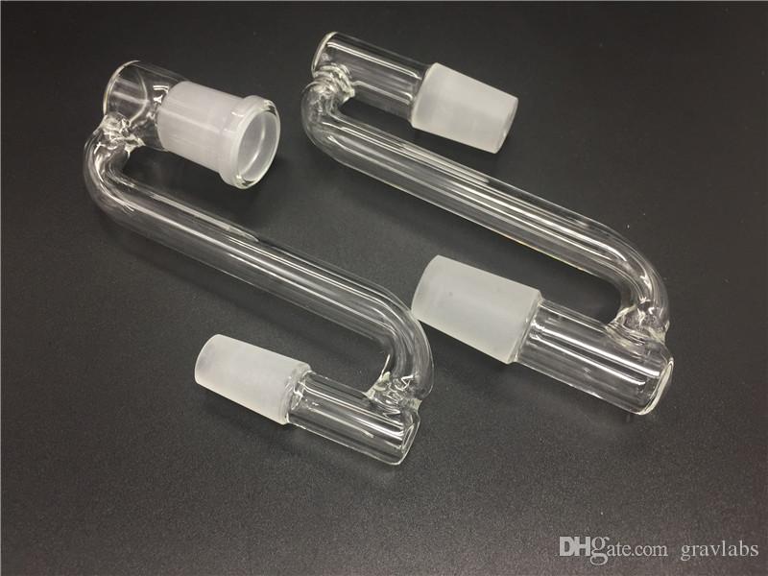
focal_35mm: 29
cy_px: 288
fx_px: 643
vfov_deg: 48.2
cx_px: 384
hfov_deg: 61.7
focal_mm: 4.15
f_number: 2.2
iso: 40
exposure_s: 1/50
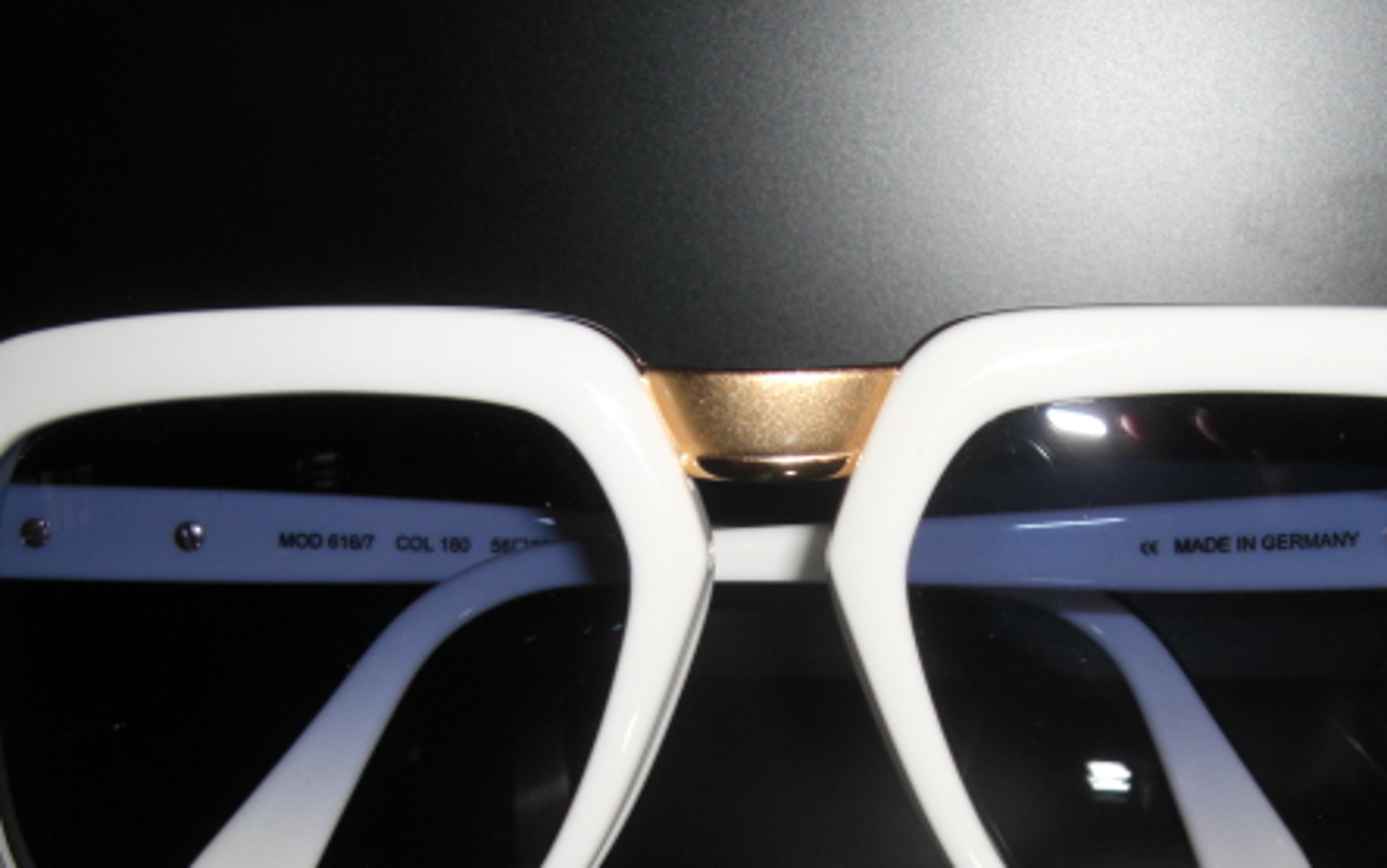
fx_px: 2194
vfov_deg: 22.1
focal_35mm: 58
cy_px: 709
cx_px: 781
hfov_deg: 35.0
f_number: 4
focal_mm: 7.9
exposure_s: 1/60
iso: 80
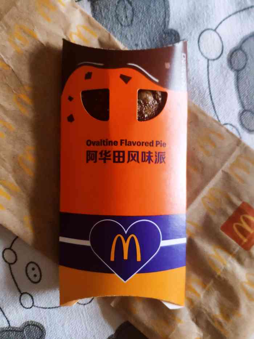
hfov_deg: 63.5
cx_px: 127
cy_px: 170
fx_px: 205
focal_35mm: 21
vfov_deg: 79.0
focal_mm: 4.22
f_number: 1.8
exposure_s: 1/17
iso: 1462
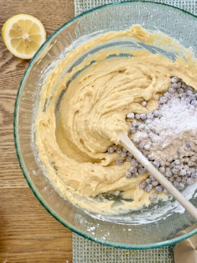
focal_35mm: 48
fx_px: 364
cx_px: 98
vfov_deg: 39.7
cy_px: 132
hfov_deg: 30.3
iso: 80
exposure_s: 1/197
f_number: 1.78
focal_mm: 6.86
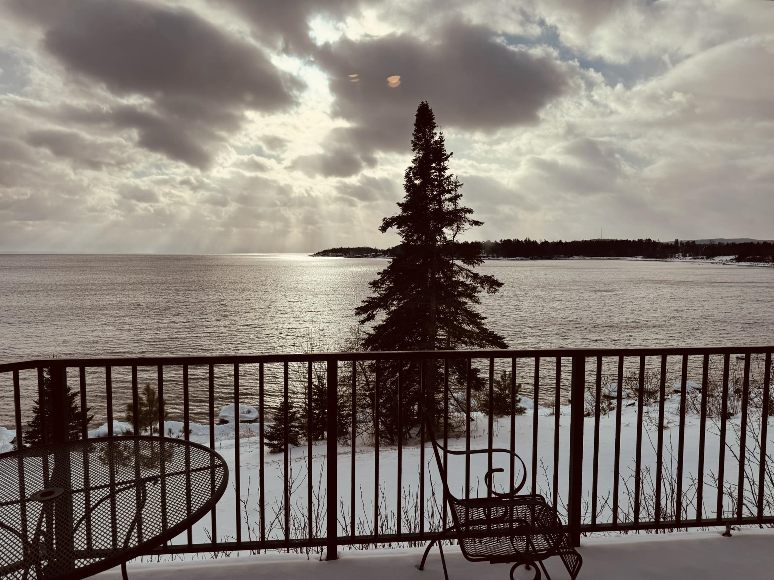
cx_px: 387
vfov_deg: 56.8
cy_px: 290
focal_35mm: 24
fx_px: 537
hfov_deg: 71.6
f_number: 1.78
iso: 80
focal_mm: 6.76
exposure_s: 1/9009
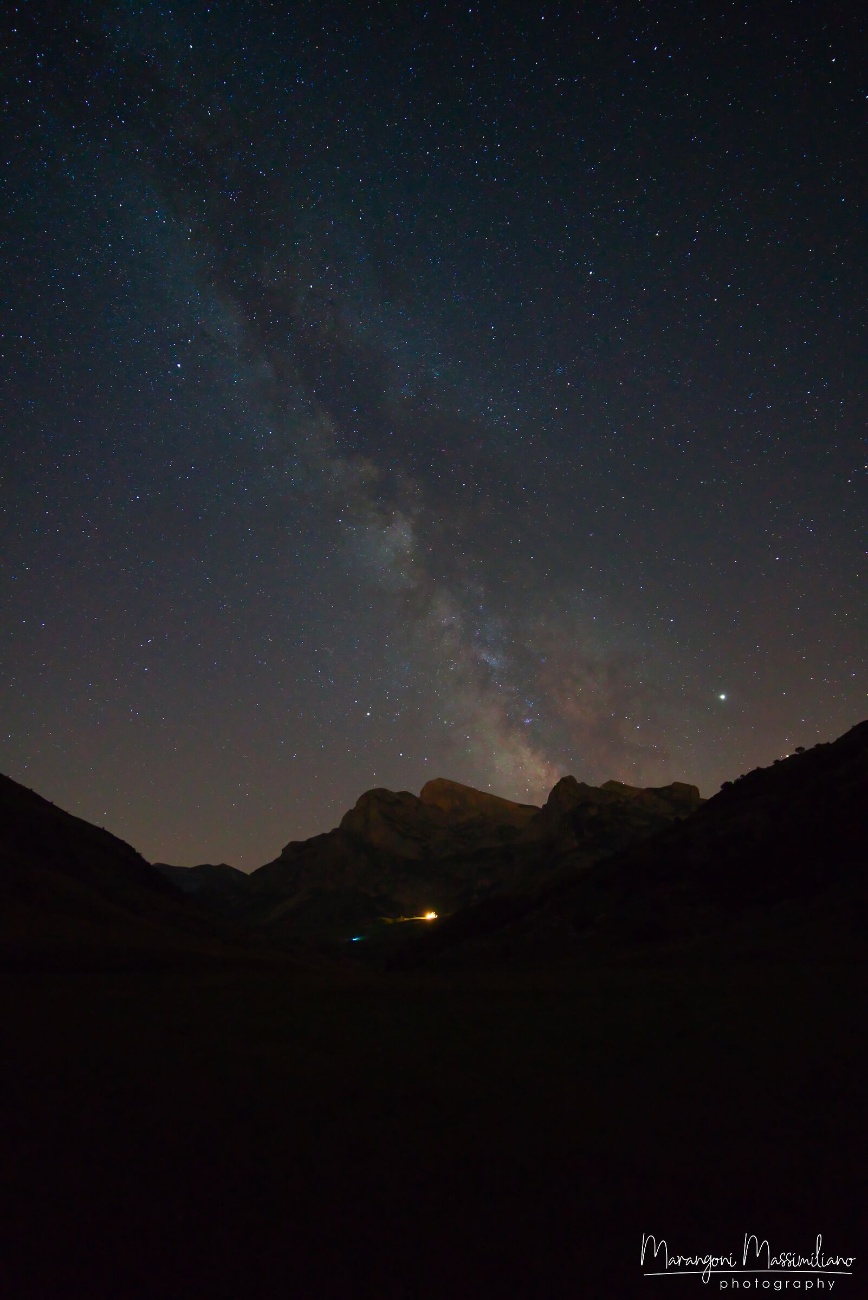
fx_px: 614
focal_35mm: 17
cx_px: 434
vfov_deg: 93.3
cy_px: 650
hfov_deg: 70.5
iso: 6400
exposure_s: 13
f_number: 2.8
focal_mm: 17
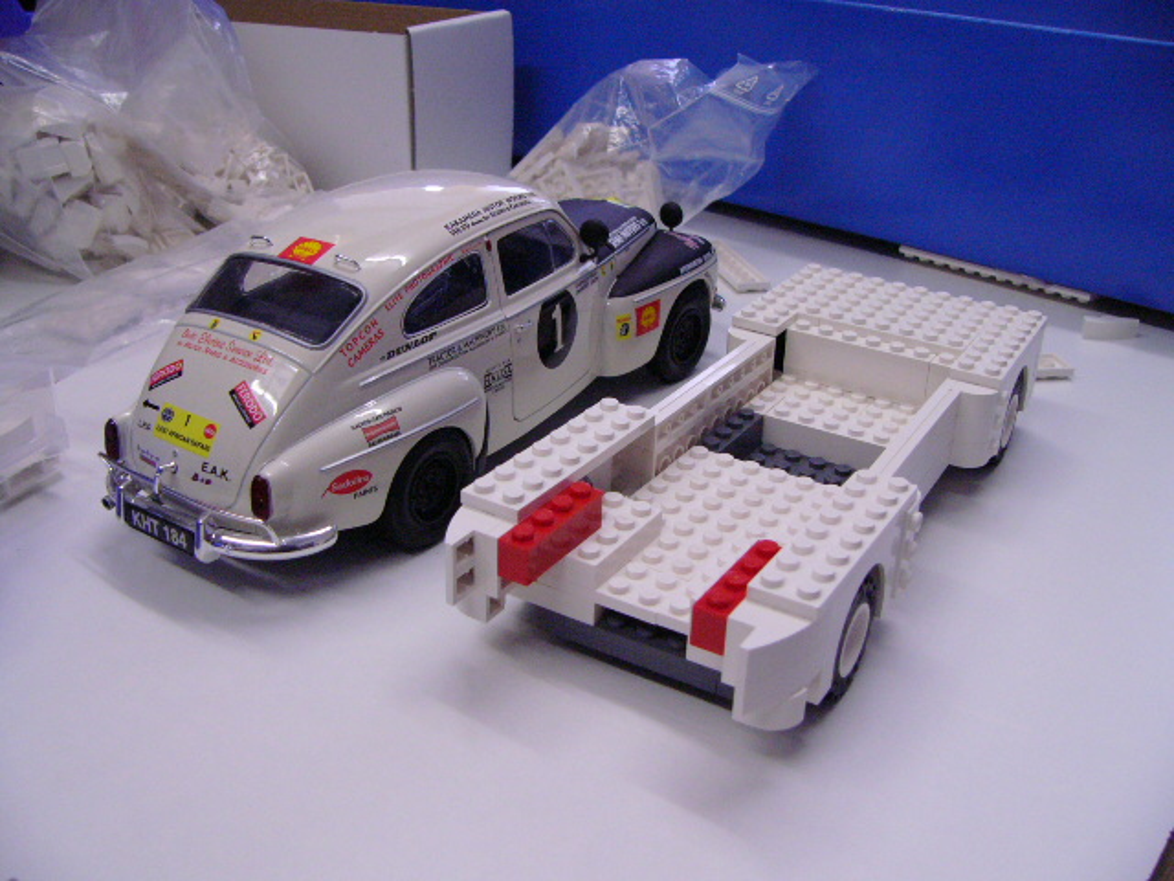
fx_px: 1221
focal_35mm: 36
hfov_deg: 51.4
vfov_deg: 39.7
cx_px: 587
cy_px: 440
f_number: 2.8
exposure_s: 1/50
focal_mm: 6
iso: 200
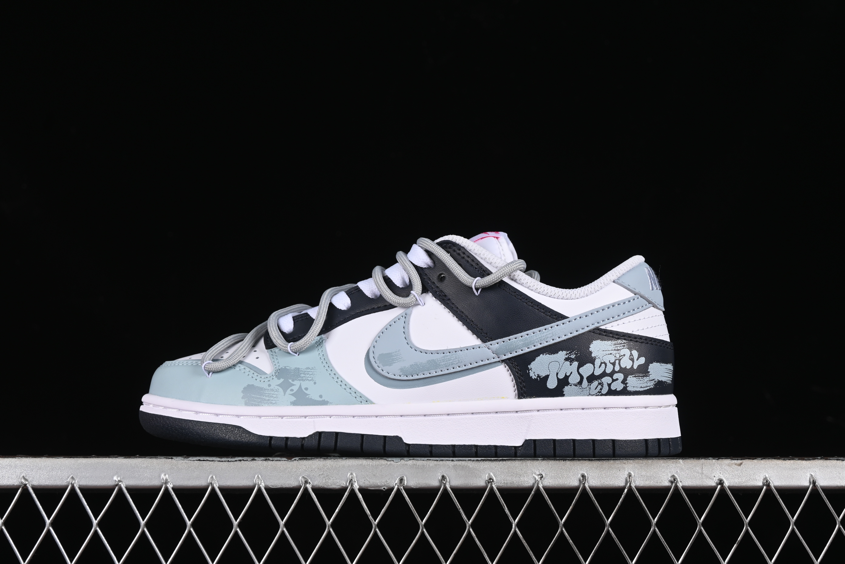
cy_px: 282
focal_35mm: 75
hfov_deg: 27.0
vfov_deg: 18.2
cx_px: 422
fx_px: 1760
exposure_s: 1/80
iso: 160
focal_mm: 50
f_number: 8
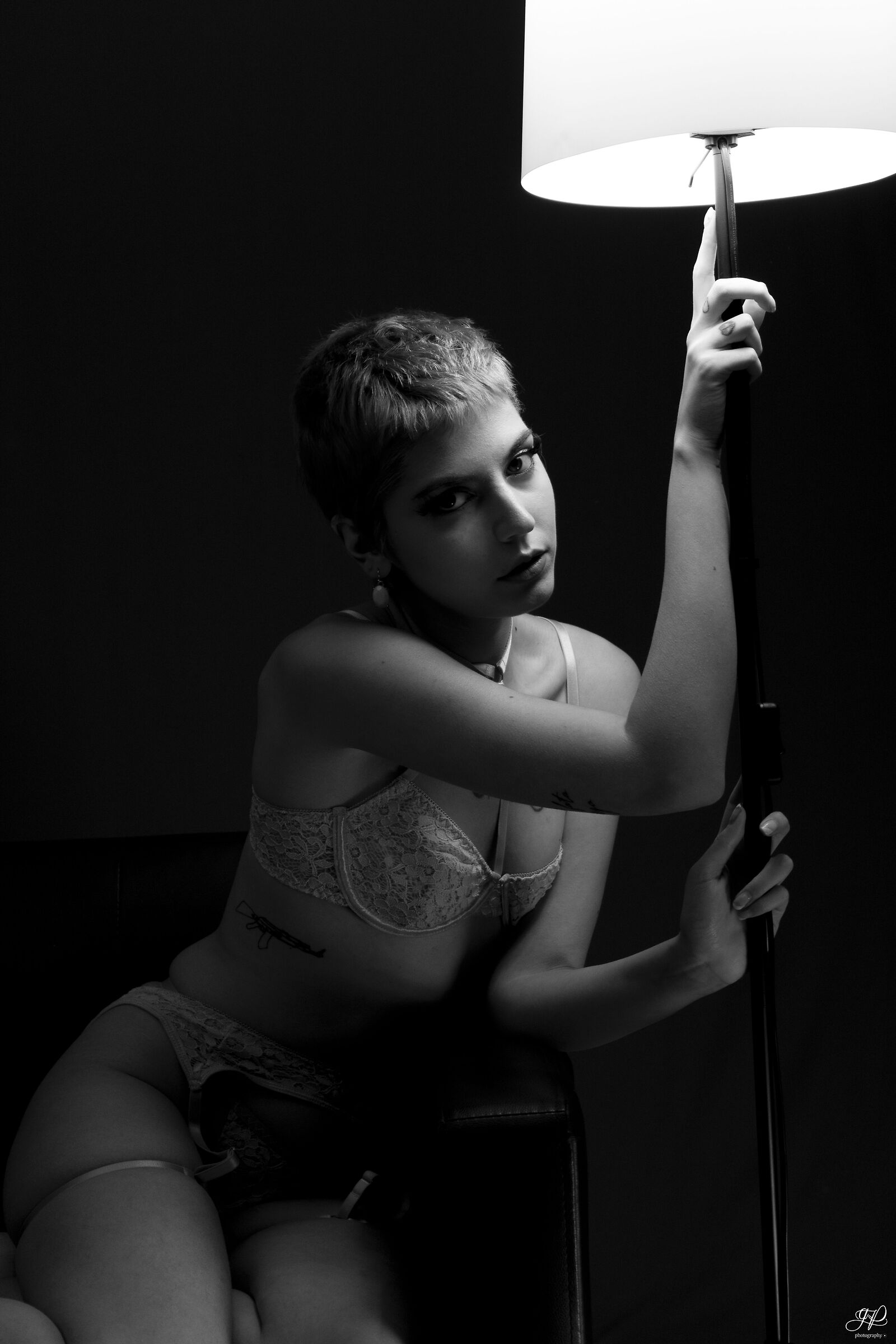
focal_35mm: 70
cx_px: 448
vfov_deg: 28.8
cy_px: 672
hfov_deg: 19.5
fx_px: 2613
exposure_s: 1/50
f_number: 5.6
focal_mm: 70
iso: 1250
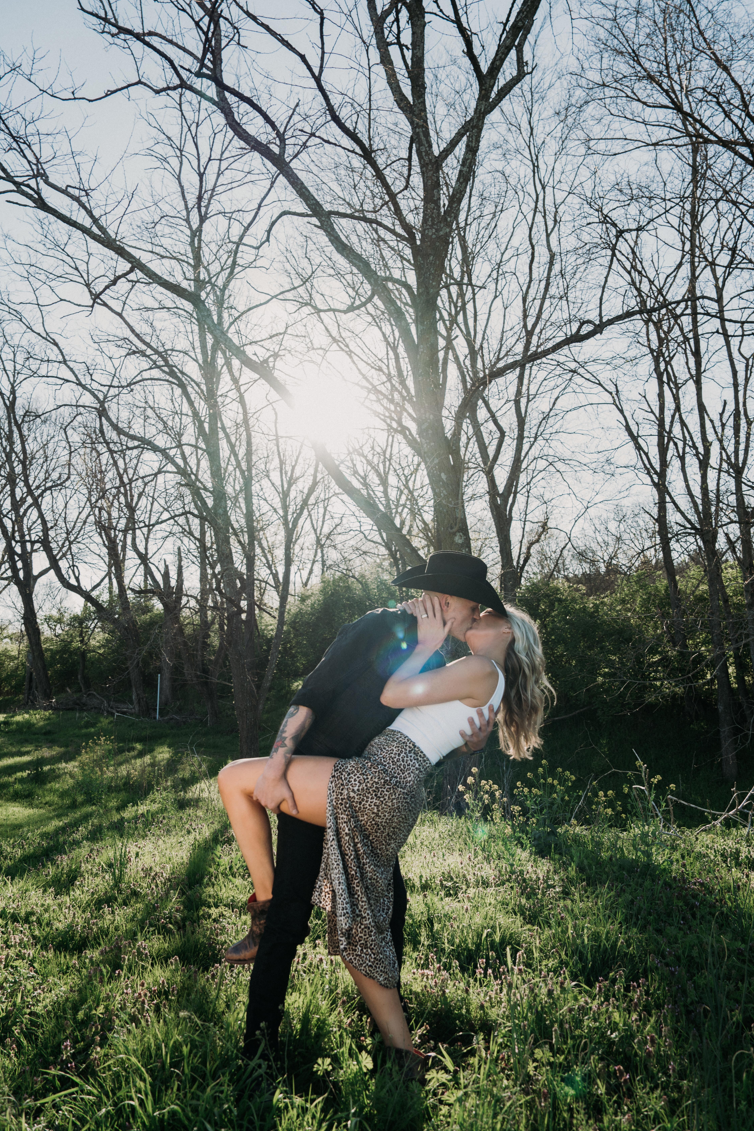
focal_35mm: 25
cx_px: 378
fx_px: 785
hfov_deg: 51.3
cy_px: 553
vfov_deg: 71.5
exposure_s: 1/500
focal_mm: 24
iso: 250
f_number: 4
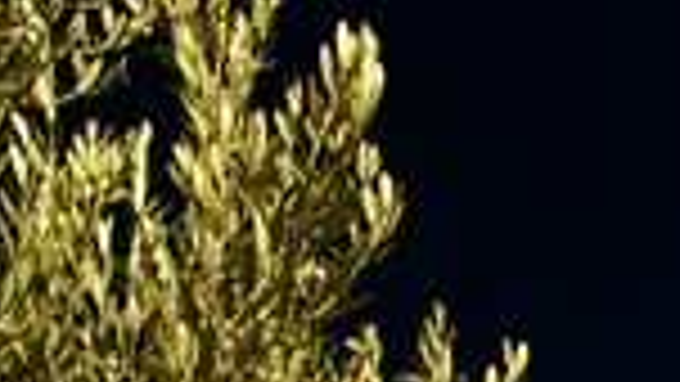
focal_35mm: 150
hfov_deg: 12.5
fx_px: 2705
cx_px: 1396
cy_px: 1117
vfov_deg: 7.2
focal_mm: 18
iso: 100
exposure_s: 5
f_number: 7.1
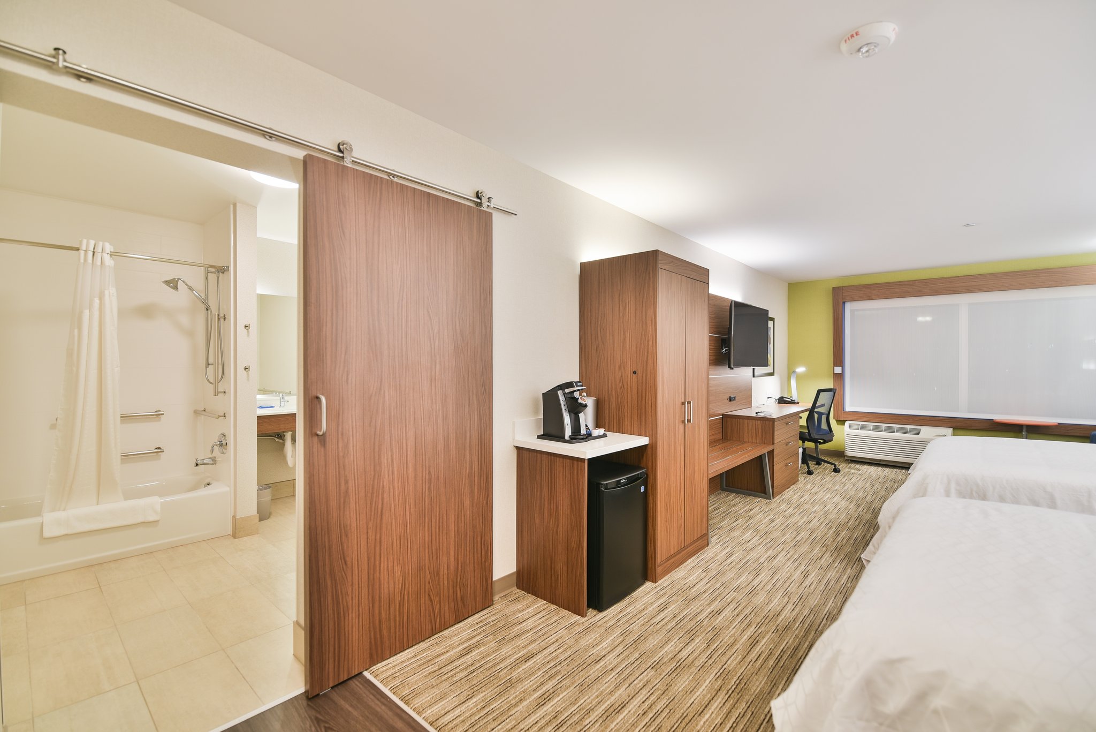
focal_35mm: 16
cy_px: 366
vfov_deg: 73.8
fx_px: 487
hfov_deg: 96.7
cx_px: 548
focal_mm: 16
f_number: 2.8
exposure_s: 1/10
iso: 100
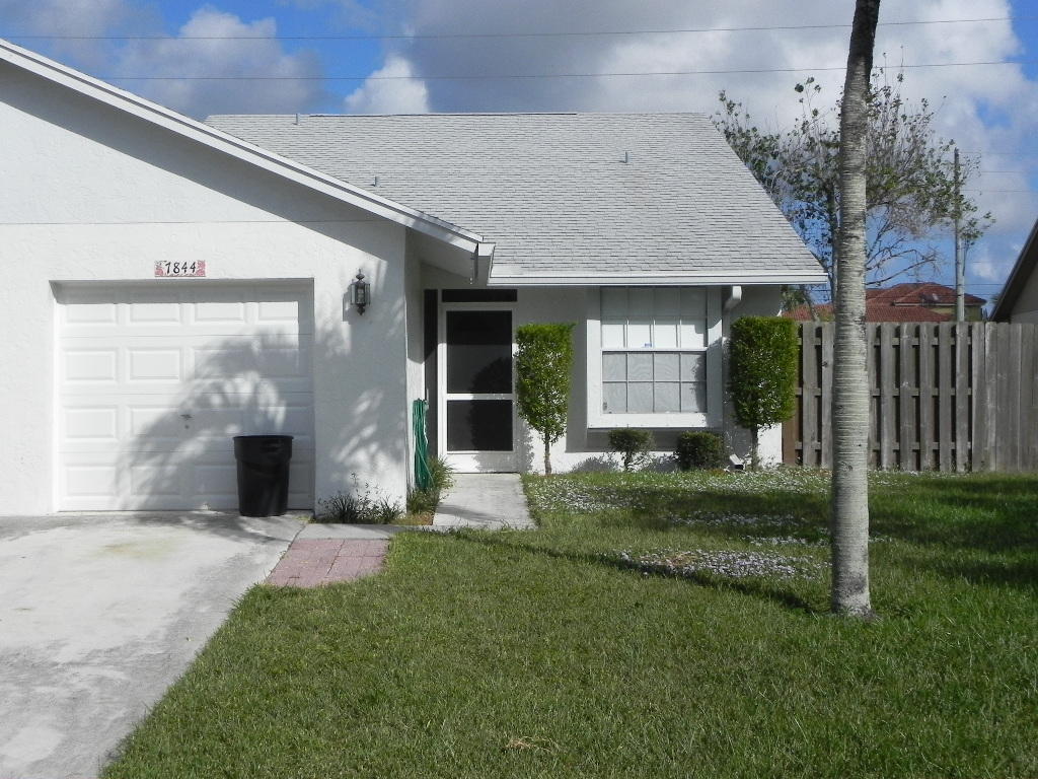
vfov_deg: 31.5
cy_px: 390
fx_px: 1379
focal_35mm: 46
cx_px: 519
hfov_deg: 41.2
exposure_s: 1/600
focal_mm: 8.2
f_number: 8
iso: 160
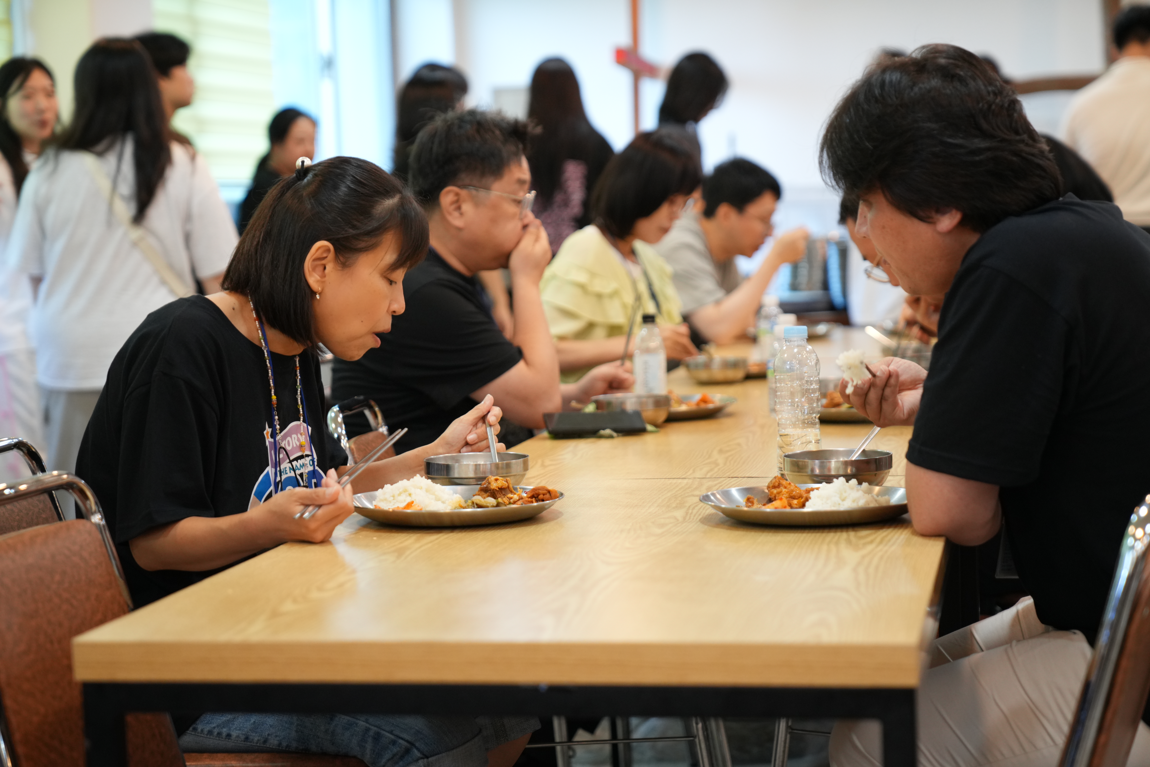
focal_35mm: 70
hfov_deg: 28.8
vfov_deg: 19.5
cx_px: 575
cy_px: 384
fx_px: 2236
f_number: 2.8
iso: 1600
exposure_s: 1/160
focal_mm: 70
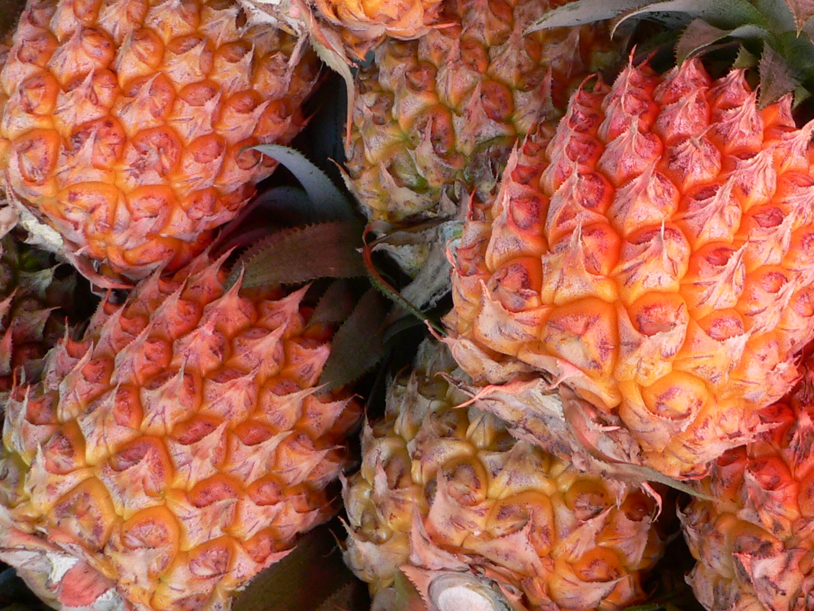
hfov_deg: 26.6
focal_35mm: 71
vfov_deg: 20.5
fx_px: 1670
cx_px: 706
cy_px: 121
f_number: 2.8
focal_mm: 6
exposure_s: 1/50
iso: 100
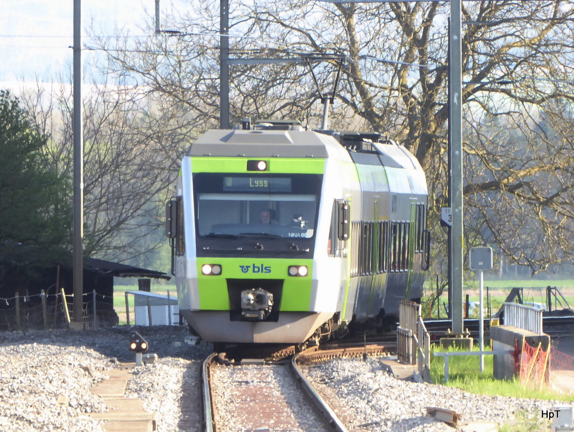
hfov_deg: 3.6
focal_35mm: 555
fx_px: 9214
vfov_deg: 2.7
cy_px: 216
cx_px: 287
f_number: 6
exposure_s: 1/100
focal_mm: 89.6
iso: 200
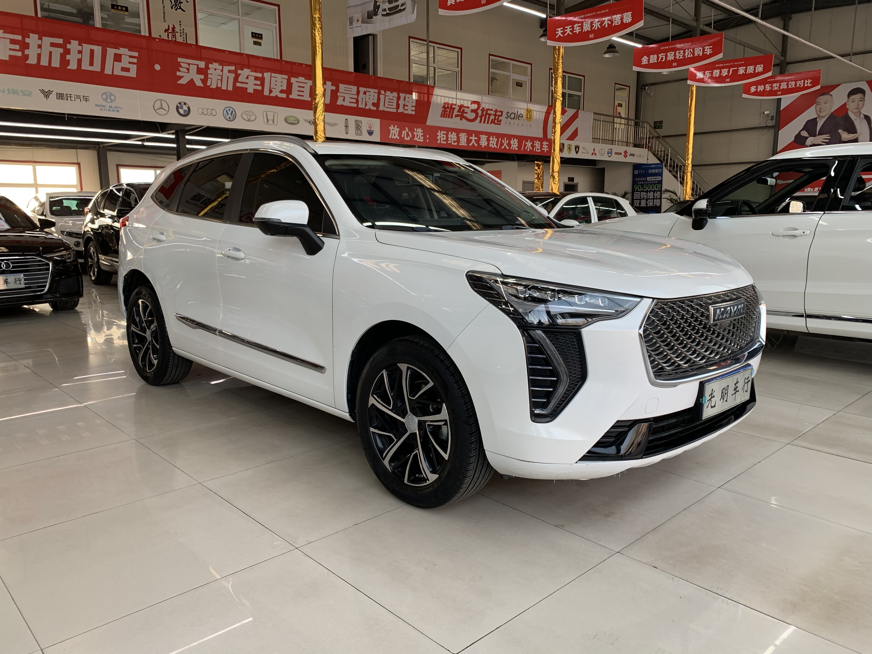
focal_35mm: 26
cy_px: 327
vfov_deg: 53.1
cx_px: 436
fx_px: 655
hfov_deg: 67.3
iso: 40
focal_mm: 4.25
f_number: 1.8
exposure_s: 1/122
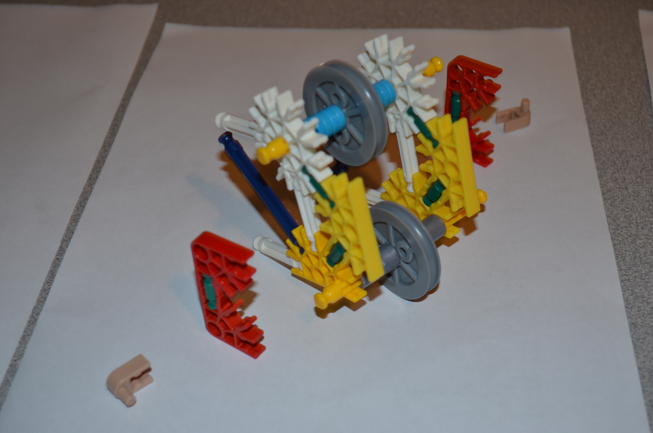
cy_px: 216
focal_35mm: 52
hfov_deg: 37.9
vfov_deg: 25.6
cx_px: 326
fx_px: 950
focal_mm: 35
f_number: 5.6
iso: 200
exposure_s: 1/30
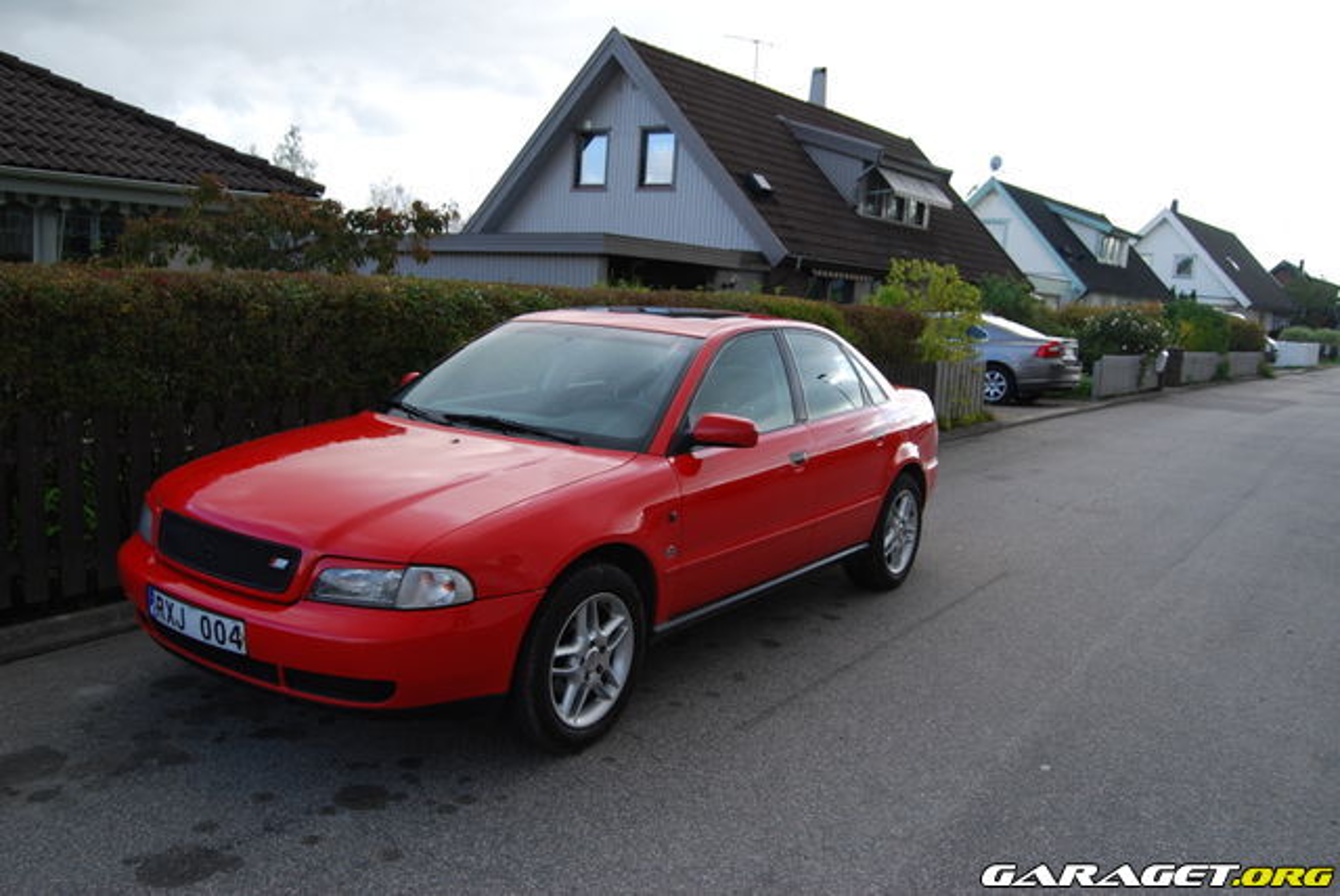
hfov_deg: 64.5
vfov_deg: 45.8
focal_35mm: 28
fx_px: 1062
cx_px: 670
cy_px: 448
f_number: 5.6
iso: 140
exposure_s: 1/125
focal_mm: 19
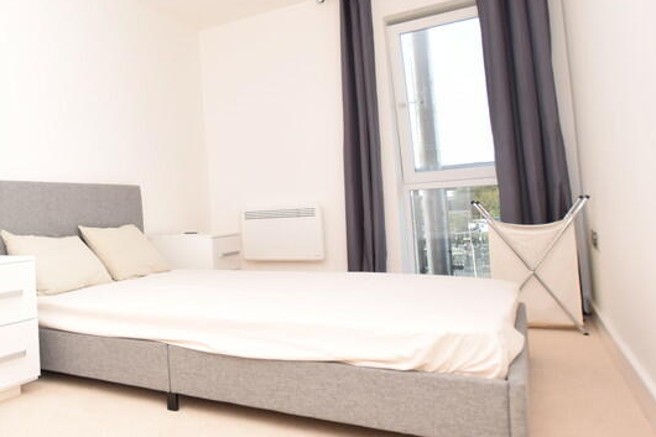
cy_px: 197
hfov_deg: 53.6
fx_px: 528
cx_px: 38
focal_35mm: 29
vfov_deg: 44.9
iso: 100
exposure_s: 1/160
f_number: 4
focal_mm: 10
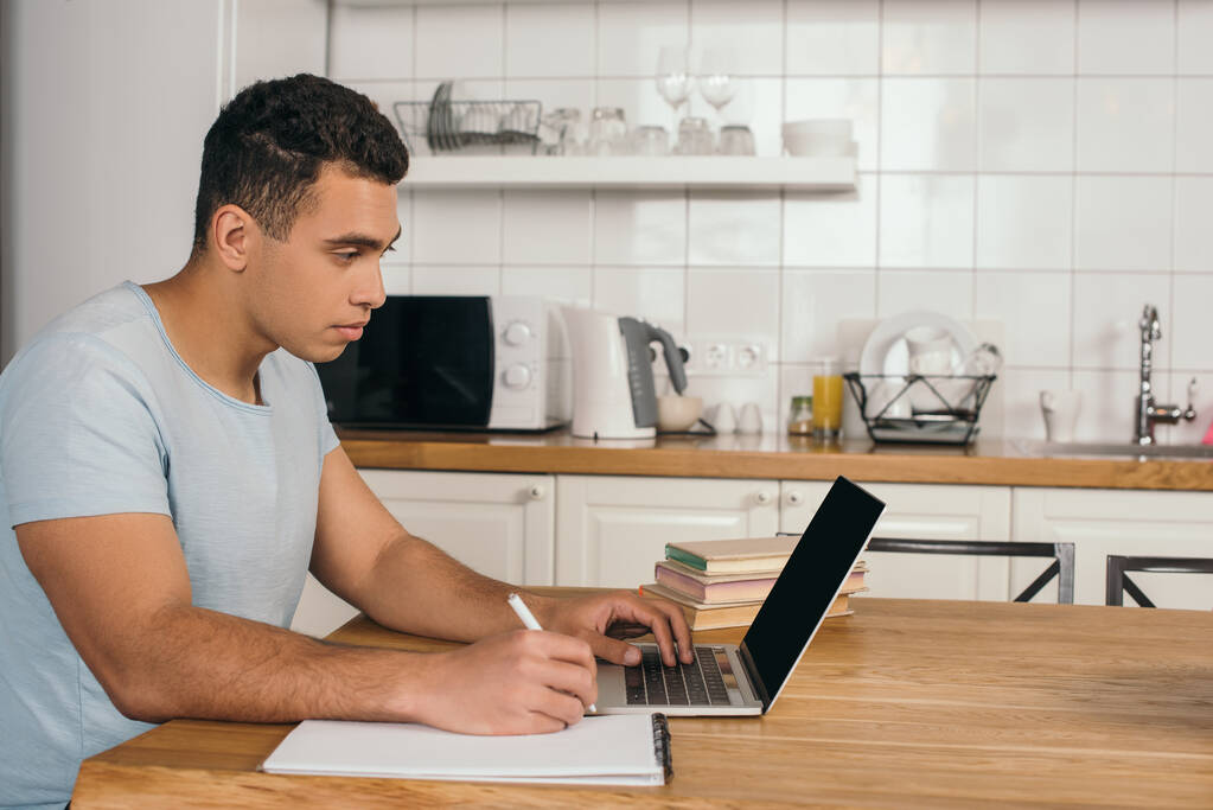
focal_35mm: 50
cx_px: 606
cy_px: 405
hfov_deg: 39.6
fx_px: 1685
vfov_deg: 27.0
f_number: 5.6
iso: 160
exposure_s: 1/160
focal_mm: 50
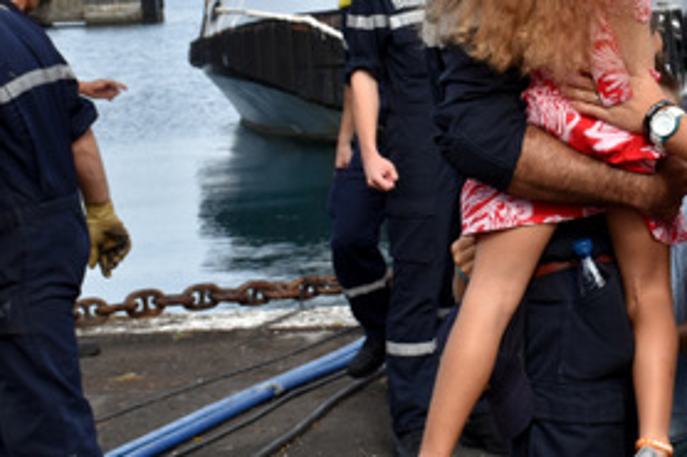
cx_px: 655
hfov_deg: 16.4
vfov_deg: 11.1
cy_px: 136
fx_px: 2346
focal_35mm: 123
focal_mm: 38
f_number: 9
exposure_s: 1/320
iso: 200
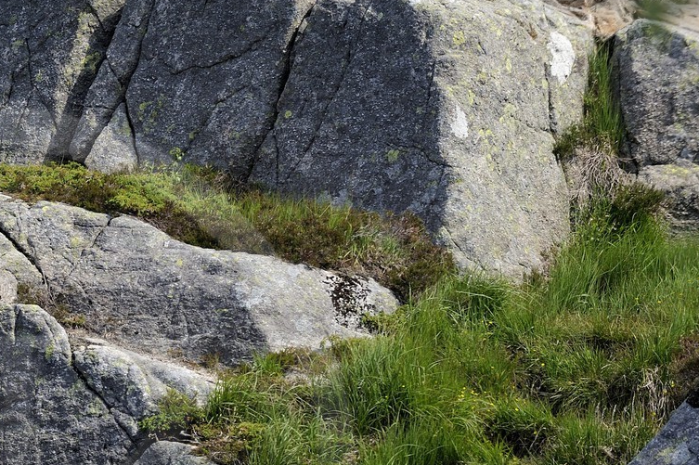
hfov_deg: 4.8
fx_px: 8246
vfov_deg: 3.2
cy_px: 489
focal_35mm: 425
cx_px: -26
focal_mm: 200
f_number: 6.3
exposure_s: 1/320
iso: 200
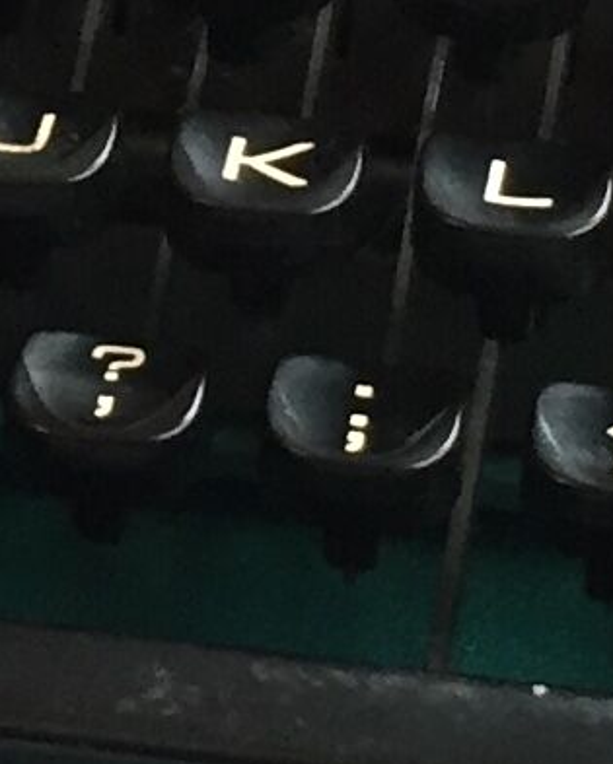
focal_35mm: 235
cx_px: -62
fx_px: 5323
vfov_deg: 8.2
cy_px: 14
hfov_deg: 6.6
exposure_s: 1/33
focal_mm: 4.15
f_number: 2.2
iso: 125
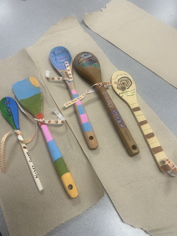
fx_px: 177
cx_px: 88
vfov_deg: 67.3
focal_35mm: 26
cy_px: 118
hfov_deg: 53.1
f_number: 1.5
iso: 100
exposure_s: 1/120
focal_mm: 5.7
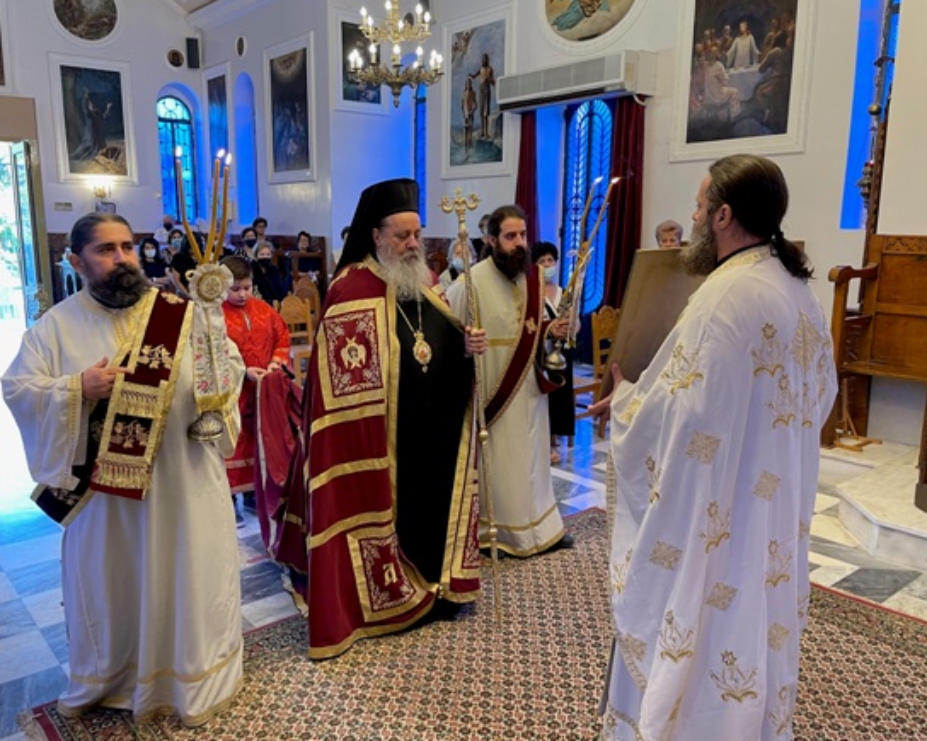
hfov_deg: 62.2
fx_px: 768
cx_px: 435
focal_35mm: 28
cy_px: 366
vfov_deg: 51.5
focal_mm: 5.1
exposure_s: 1/50
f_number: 1.6
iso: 125
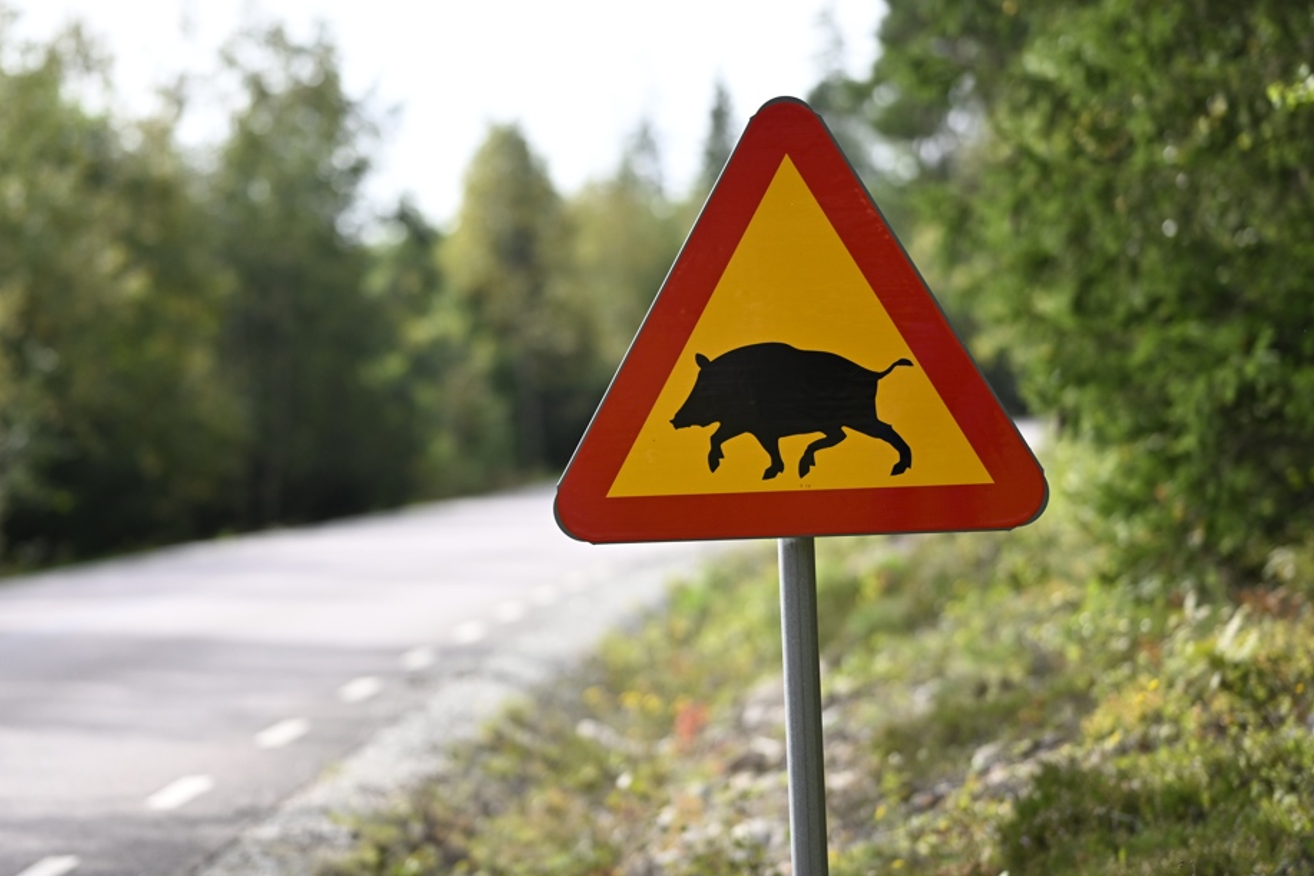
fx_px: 4598
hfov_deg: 16.3
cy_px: 374
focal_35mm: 126
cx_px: 595
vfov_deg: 10.9
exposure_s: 1/6400
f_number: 1.8
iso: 500
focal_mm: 85
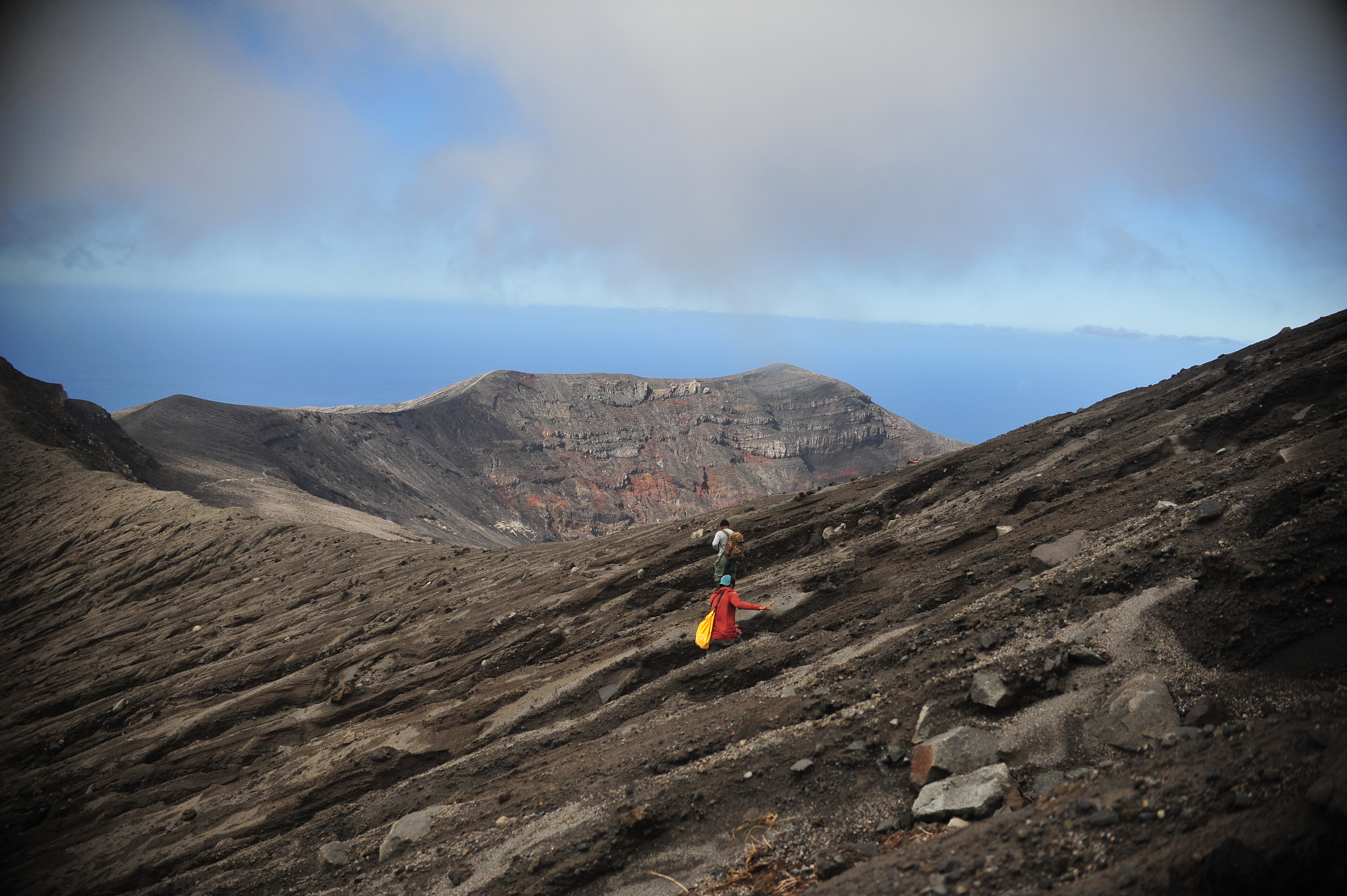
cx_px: 674
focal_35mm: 35
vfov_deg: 37.8
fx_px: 1309
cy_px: 448
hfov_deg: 54.5
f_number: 3.5
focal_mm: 35
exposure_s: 1/6400
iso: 640
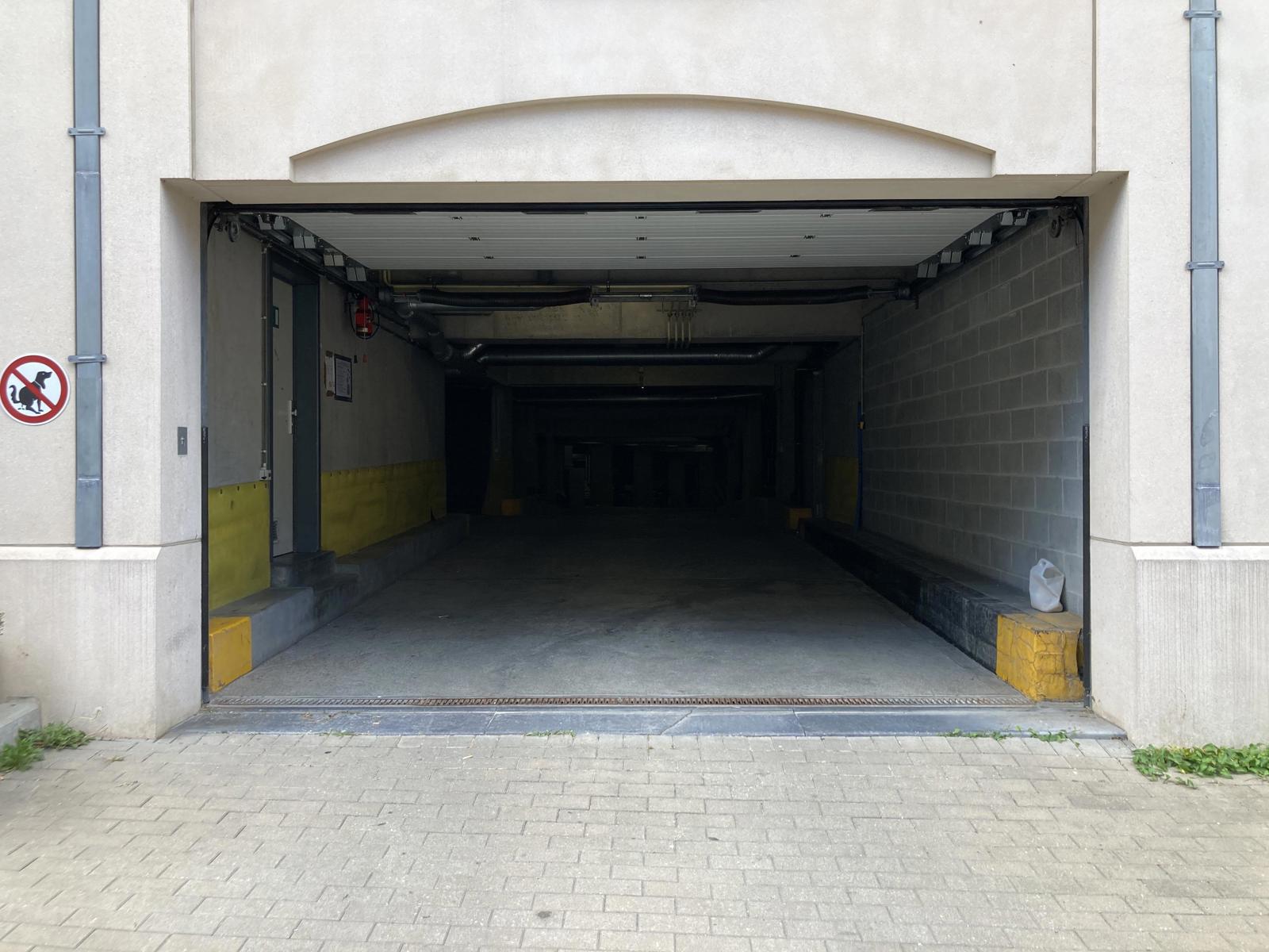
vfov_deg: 49.7
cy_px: 476
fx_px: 1026
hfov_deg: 63.4
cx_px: 634
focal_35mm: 28
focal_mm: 3.99
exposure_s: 1/143
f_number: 1.8
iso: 20
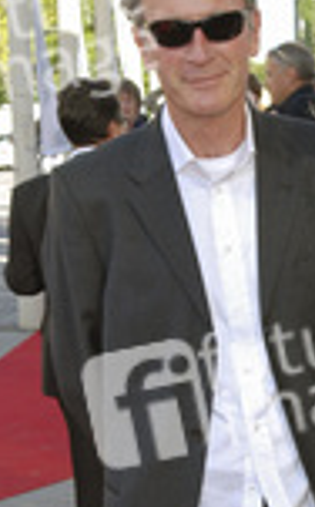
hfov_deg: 9.4
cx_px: 355
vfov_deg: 14.8
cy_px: 557
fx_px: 1901
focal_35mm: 138
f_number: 7.1
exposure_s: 1/125
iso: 200
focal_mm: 34
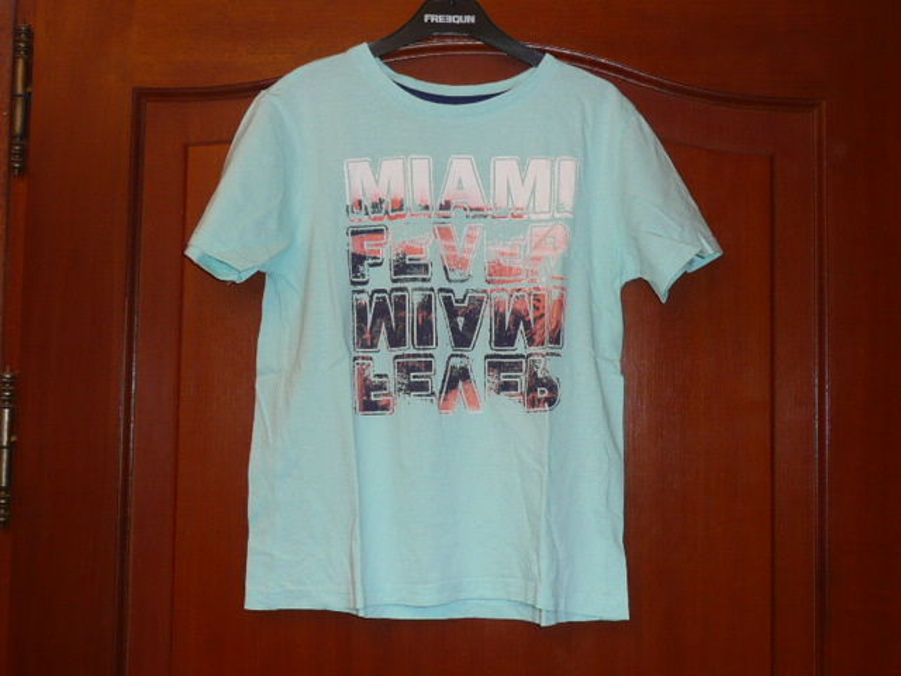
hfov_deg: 46.8
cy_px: 338
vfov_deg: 36.0
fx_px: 1041
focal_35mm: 40
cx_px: 450
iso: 100
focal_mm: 4.6
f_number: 3.3
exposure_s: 1/30
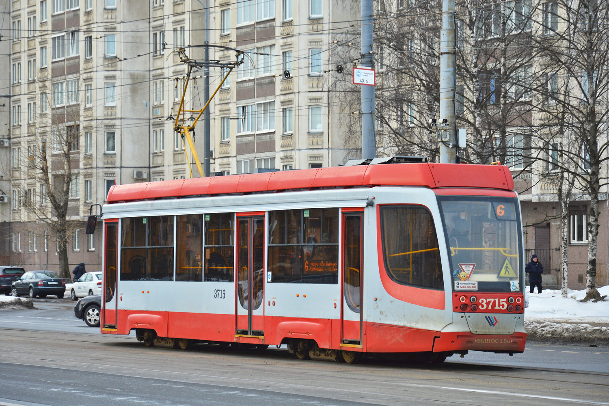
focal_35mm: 147
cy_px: 203
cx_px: 304
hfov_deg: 14.0
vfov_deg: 9.3
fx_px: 2487
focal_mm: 98
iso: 200
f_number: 5.6
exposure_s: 1/320
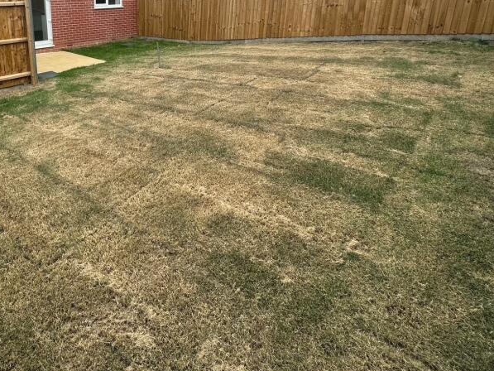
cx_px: 139
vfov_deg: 53.3
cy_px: 78
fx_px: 343
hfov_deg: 68.1
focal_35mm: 24
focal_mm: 2.22
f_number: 2.2
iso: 40
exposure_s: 1/469
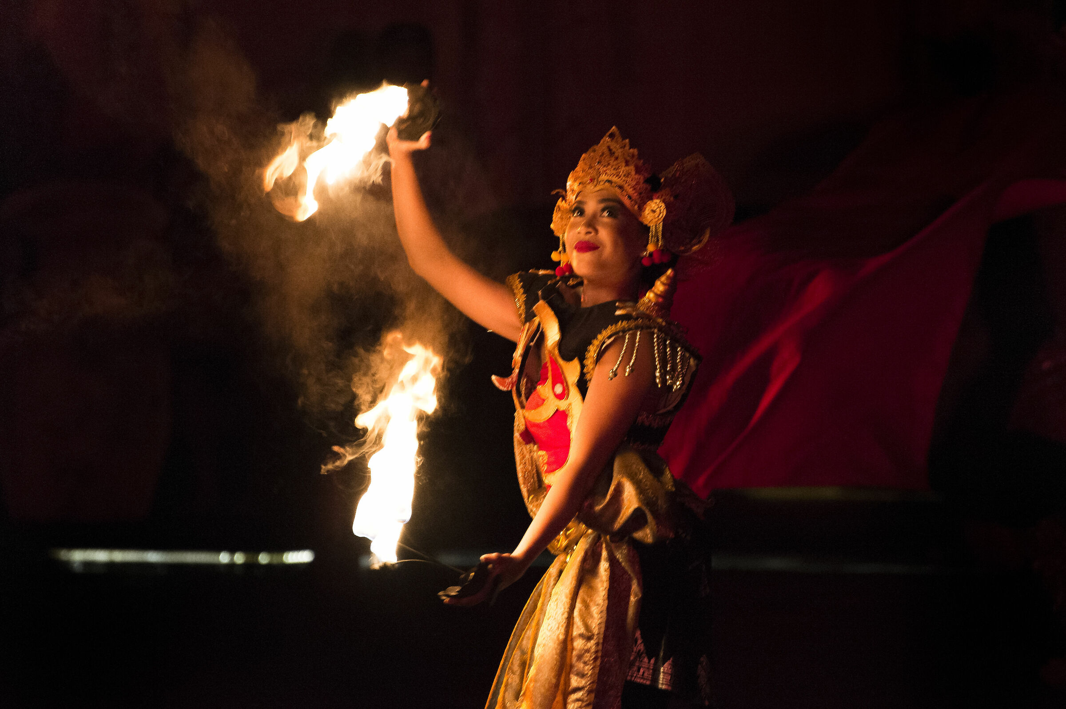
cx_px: 533
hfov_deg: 6.9
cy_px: 354
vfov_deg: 4.6
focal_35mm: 300
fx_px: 8878
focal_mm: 300
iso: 6400
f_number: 5.6
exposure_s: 1/100
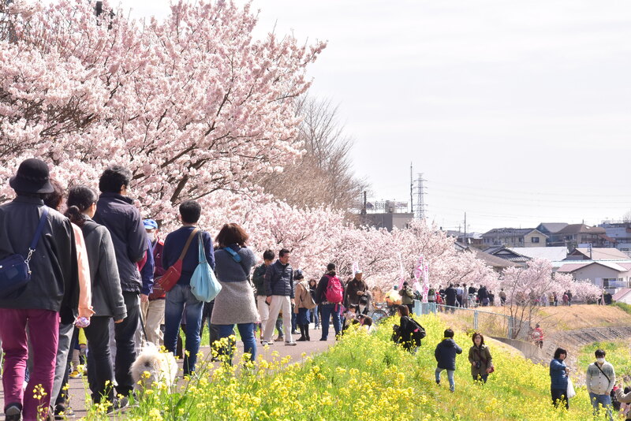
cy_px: 210
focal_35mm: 180
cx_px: 316
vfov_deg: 7.6
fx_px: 3156
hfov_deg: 11.4
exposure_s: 1/200
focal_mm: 120
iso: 400
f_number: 14
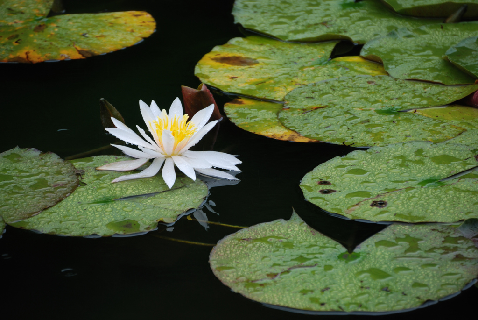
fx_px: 4984
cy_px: 160
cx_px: 239
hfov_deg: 5.5
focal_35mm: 375
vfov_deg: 3.7
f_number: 6.3
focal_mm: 250
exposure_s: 1/125
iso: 100
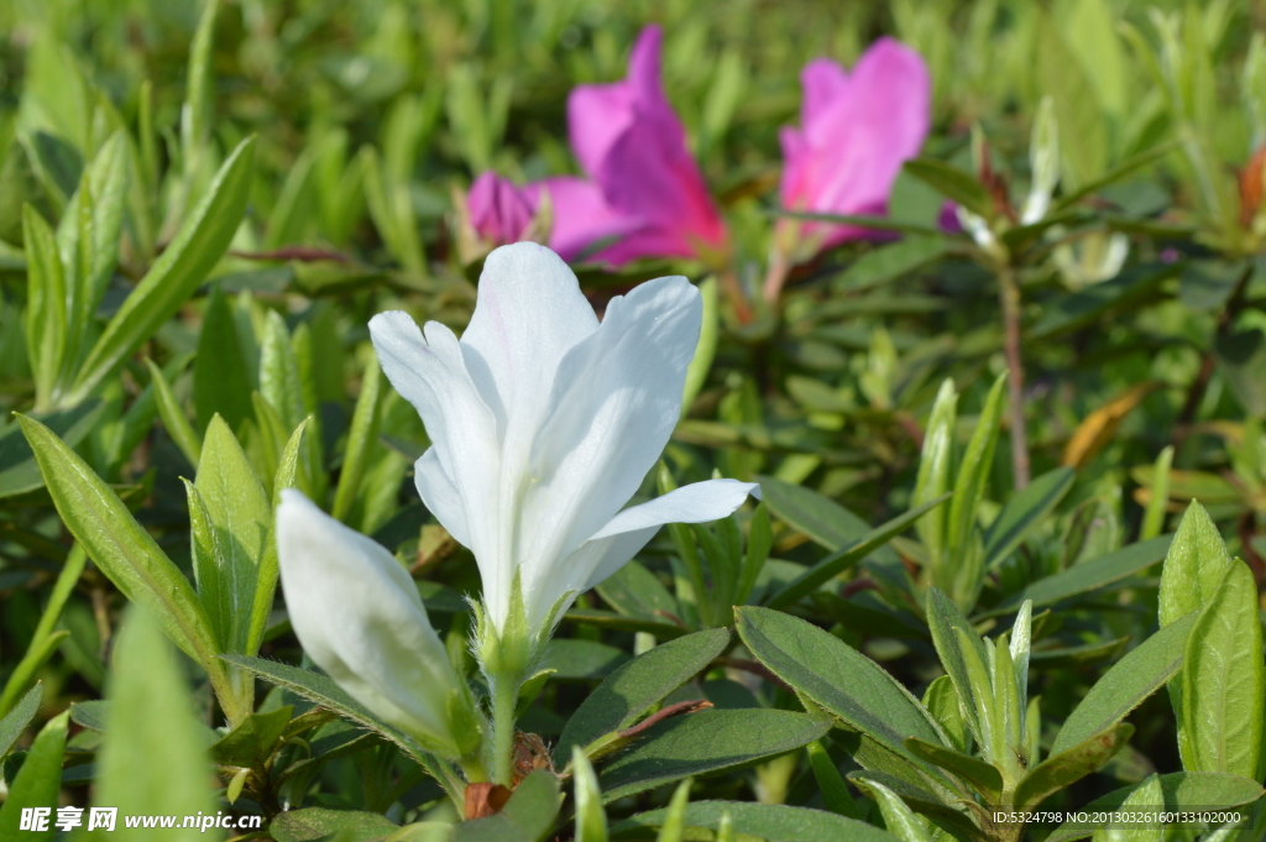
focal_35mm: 82
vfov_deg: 16.5
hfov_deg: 24.6
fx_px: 2899
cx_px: 633
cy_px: 421
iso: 200
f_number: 13
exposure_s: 1/160
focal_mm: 55
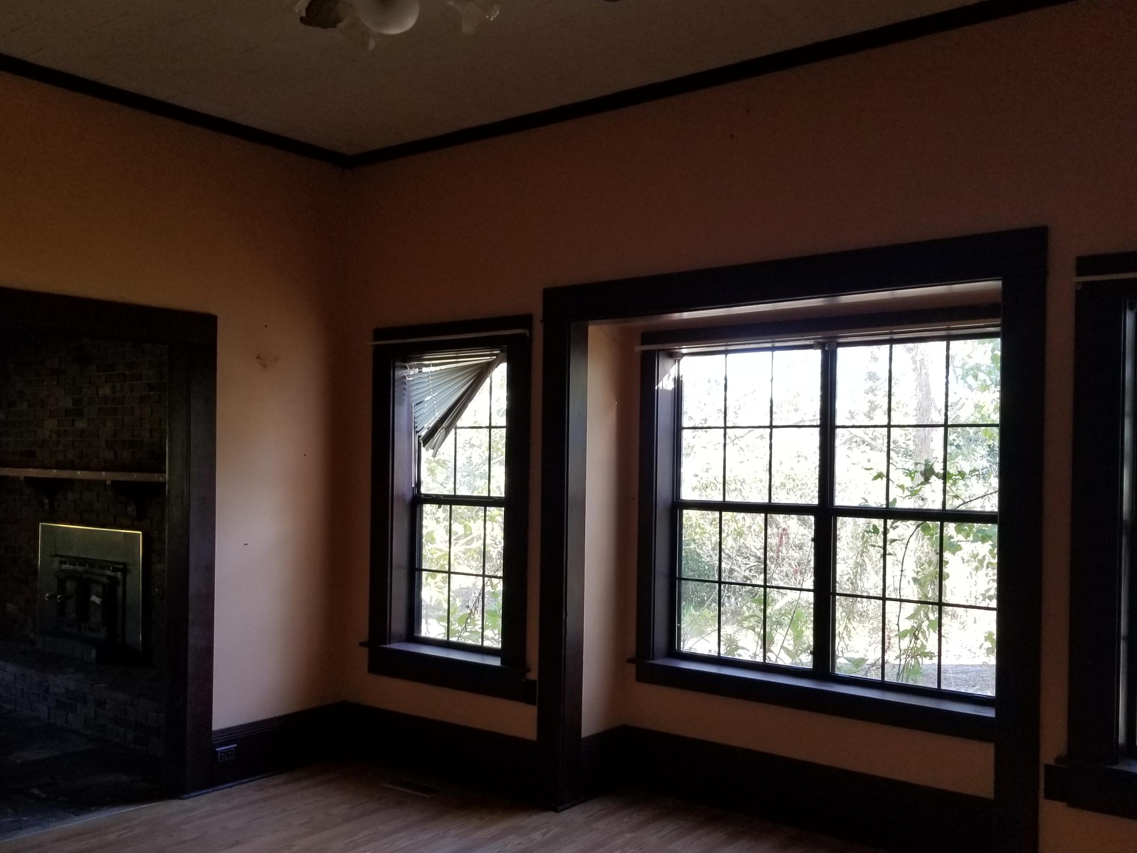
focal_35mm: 31
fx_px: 1018
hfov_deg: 58.3
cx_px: 588
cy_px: 472
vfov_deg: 45.4
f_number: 1.7
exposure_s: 1/50
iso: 100
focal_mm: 4.25
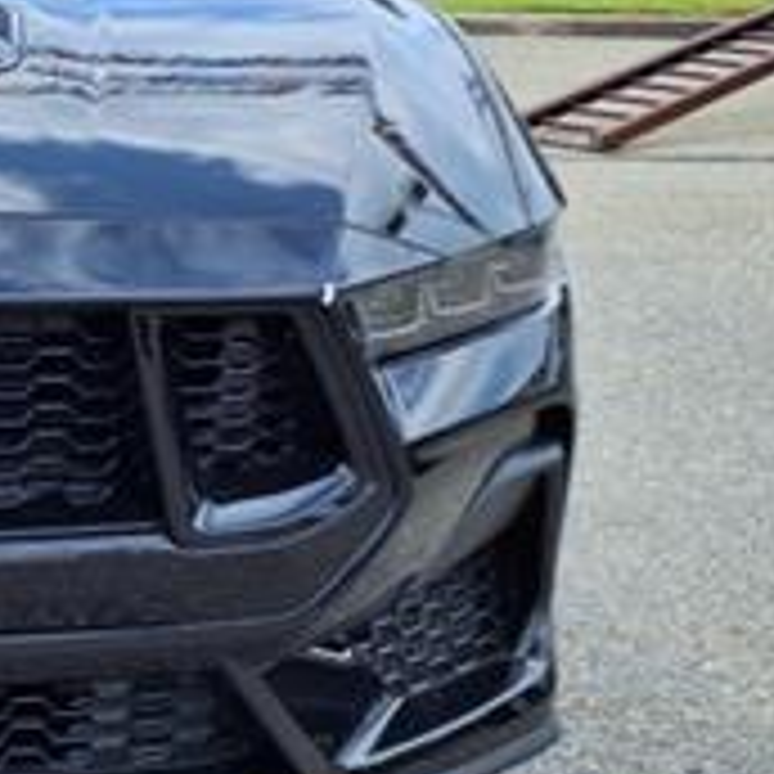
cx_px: -333
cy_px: 338
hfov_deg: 17.8
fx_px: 2251
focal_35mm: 89
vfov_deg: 19.5
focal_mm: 3.58
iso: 40
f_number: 1.9
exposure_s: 1/1250
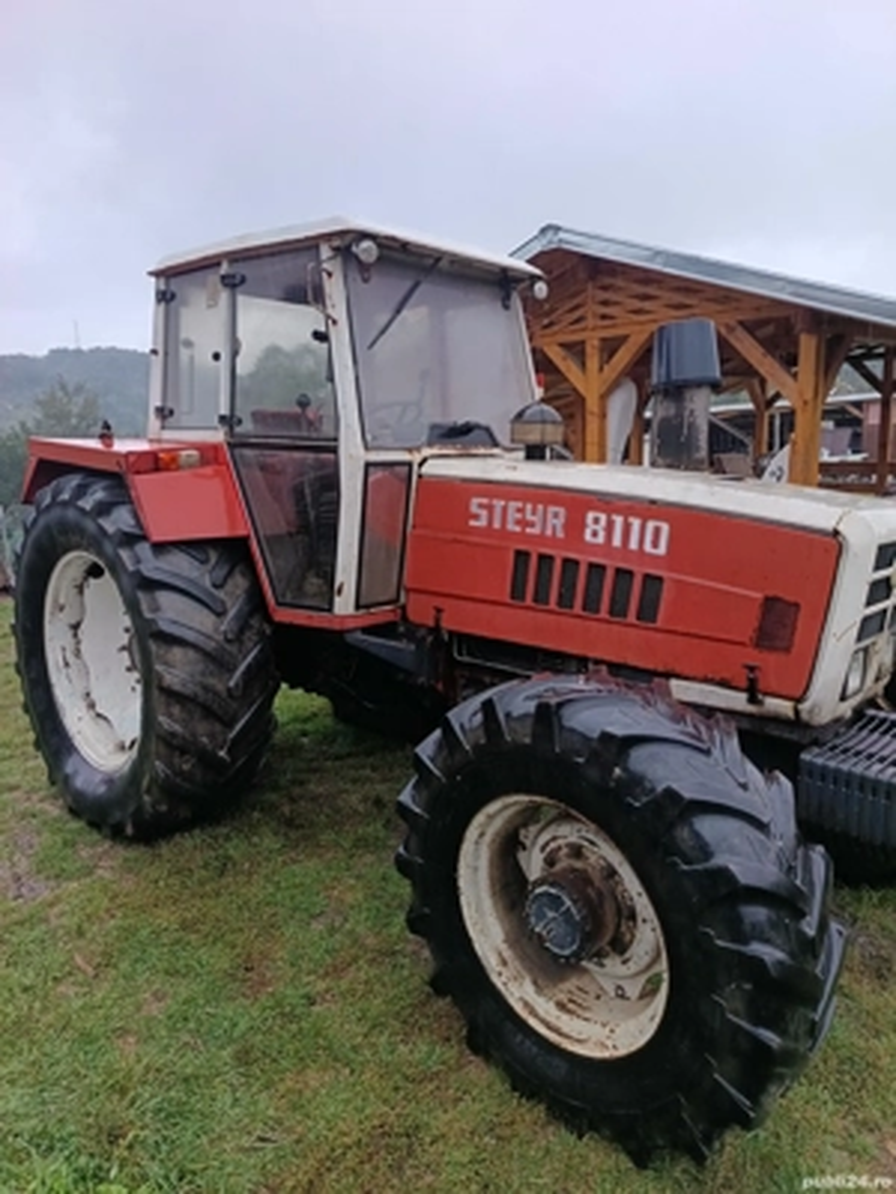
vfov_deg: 71.6
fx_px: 828
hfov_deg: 56.8
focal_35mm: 24
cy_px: 597
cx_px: 448
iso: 295
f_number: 1.75
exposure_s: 1/100
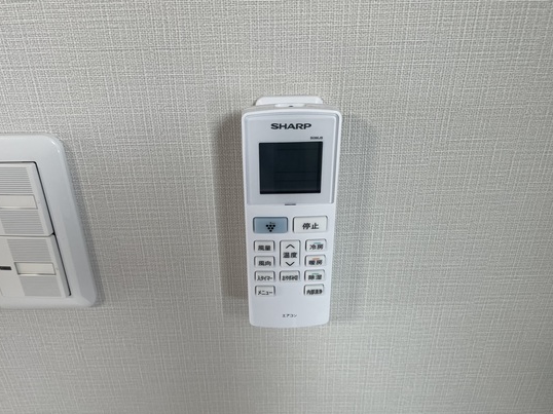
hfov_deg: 61.7
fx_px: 463
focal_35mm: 29
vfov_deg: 48.2
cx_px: 269
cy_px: 206
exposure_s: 1/100
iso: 64
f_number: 1.6
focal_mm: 4.2
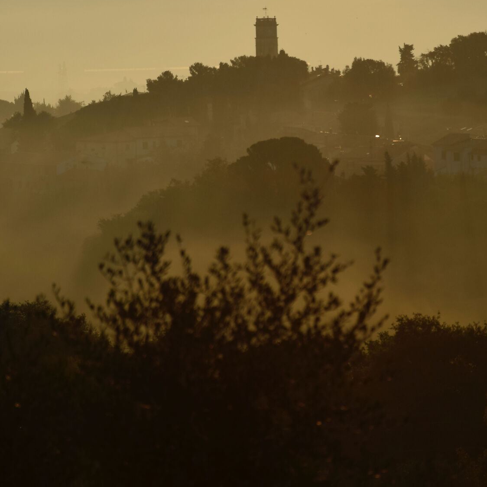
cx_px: 312
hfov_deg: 6.1
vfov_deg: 6.1
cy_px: 195
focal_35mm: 286
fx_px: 4551
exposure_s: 1/800
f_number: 5.6
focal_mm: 105
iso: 100
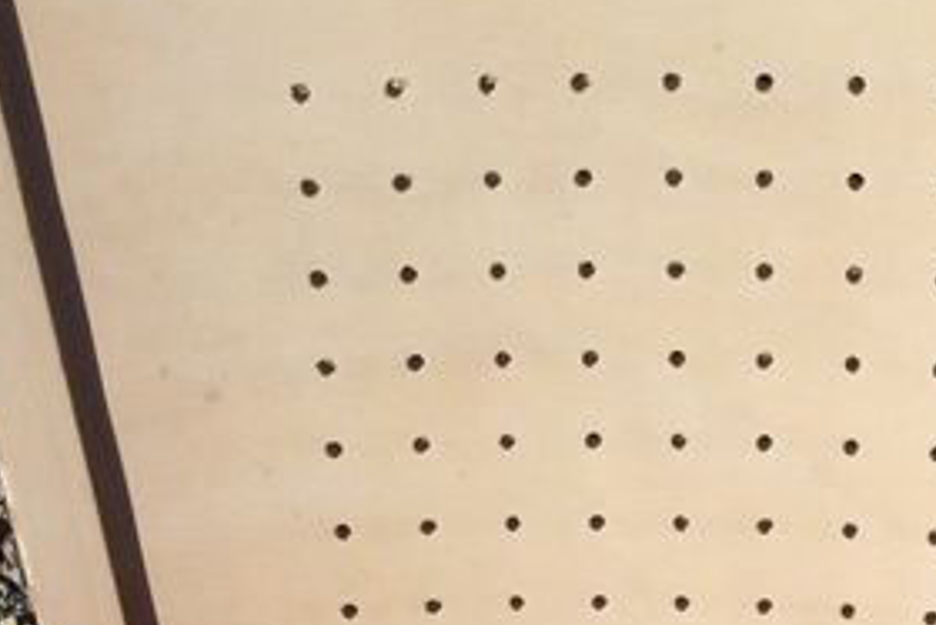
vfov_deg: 10.8
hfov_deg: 17.7
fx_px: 2991
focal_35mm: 115
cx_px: 628
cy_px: 1277
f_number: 2.4
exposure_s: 1/2331
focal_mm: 3.3
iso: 25
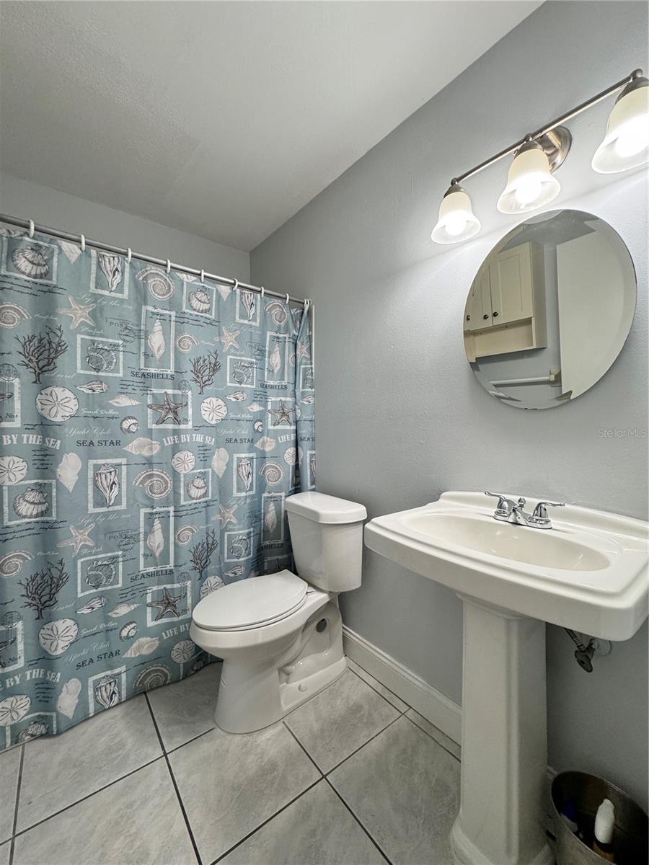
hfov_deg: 85.7
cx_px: 324
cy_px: 432
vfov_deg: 102.1
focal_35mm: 14
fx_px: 350
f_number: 2.2
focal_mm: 2.22
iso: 200
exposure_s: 1/120
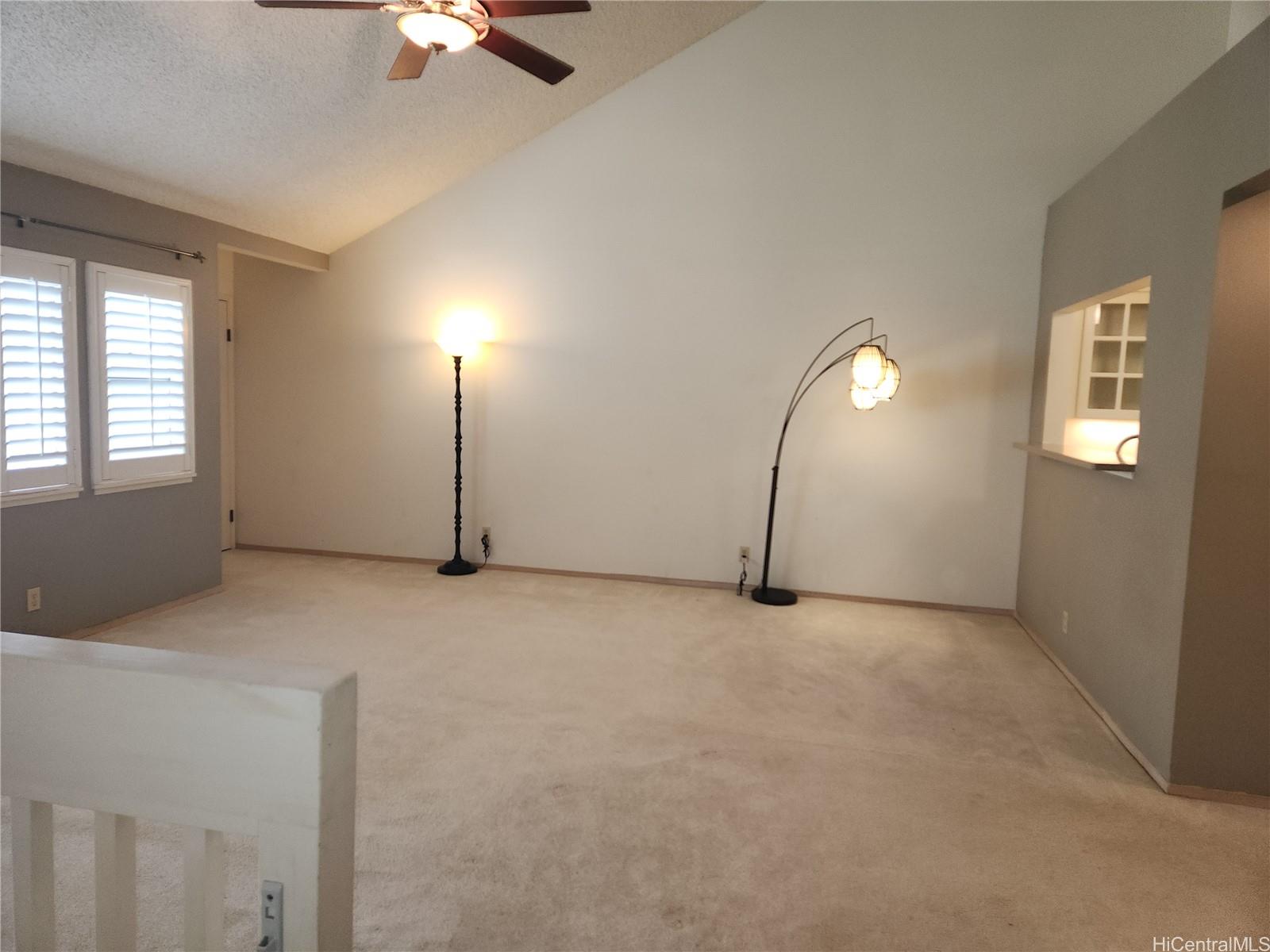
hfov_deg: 73.9
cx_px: 635
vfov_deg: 58.9
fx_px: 844
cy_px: 476
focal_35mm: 23
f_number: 1.8
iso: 80
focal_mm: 5.4
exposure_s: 1/60
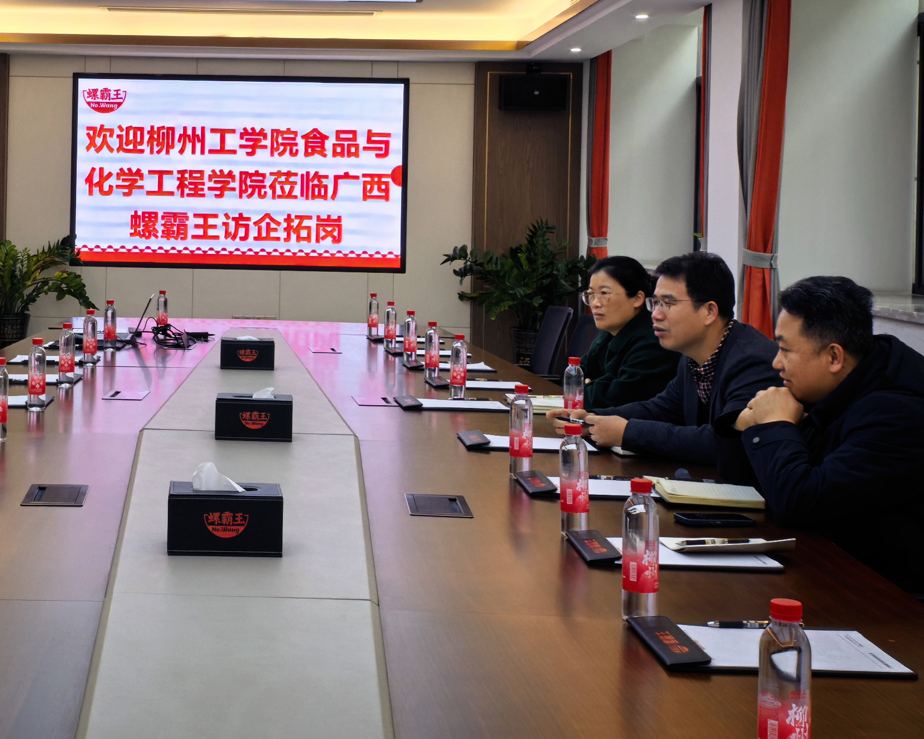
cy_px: 186
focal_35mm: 57
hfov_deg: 32.3
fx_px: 1559
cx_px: 212
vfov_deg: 26.3
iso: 250
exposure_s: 1/100
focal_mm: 5.75
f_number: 4
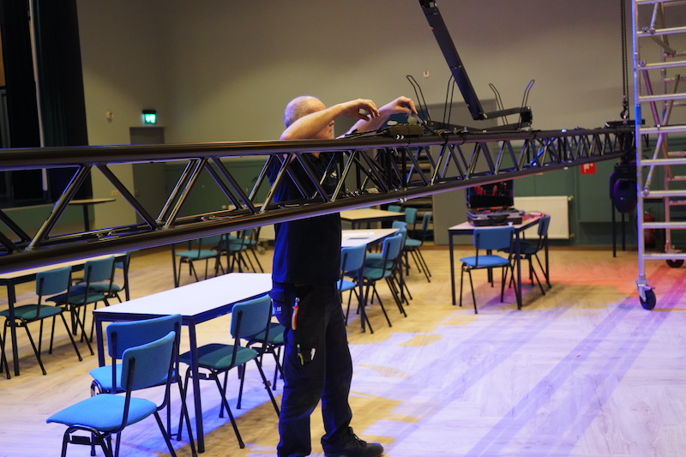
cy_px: 228
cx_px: 343
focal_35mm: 43
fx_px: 819
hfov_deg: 45.4
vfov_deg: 31.2
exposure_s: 1/160
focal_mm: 43
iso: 6400
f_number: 4.5
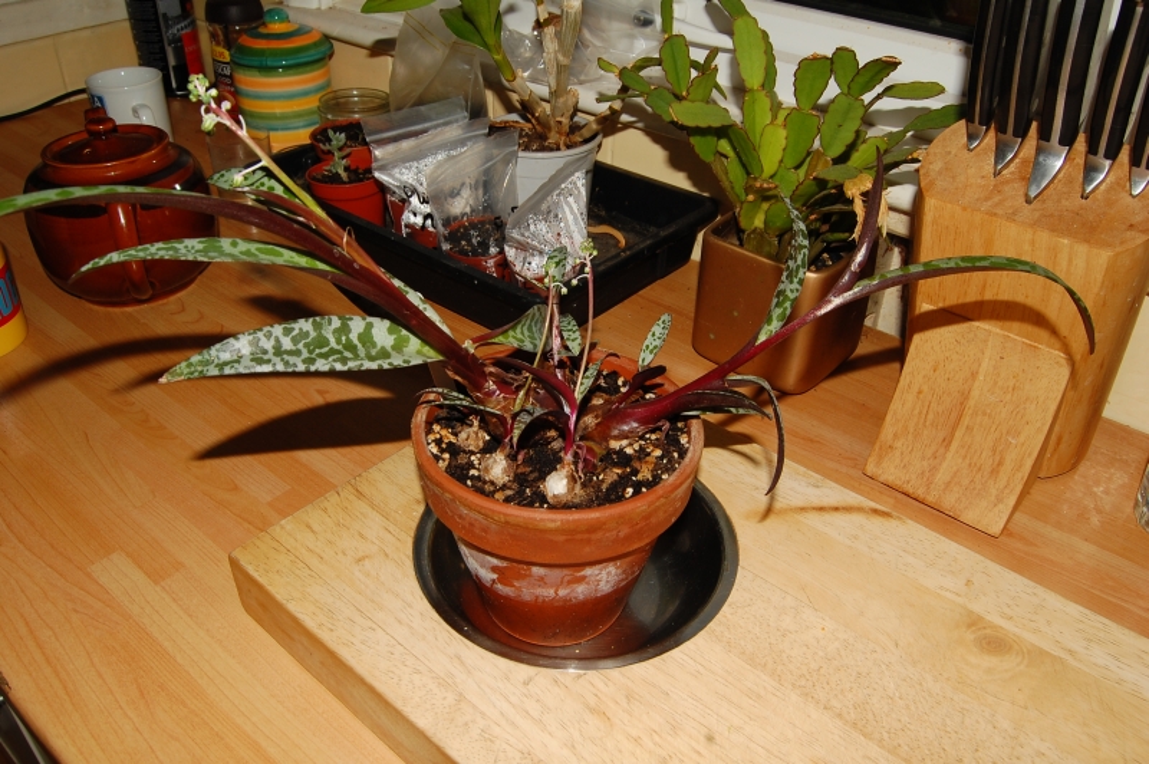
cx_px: 574
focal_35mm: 28
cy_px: 382
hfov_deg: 64.6
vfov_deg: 45.6
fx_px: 909
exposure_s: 1/200
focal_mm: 19
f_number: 11
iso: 200
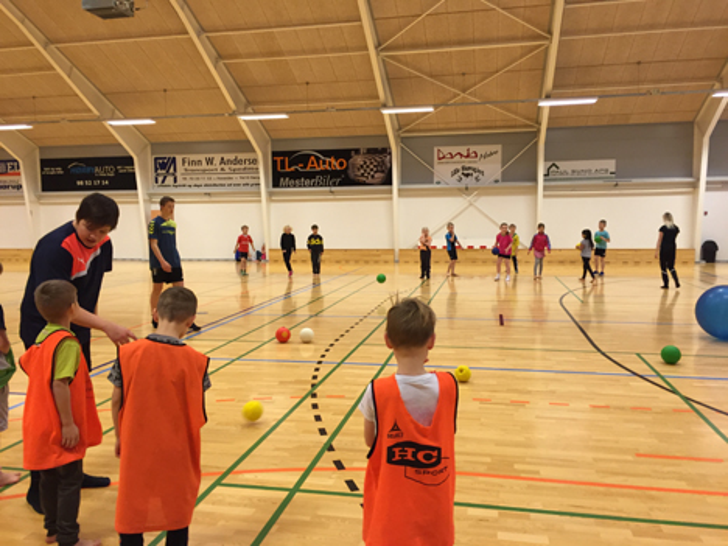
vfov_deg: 48.2
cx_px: 364
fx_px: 610
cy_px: 273
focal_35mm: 29
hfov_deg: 61.7
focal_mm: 4.15
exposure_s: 1/33
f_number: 2.2
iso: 64
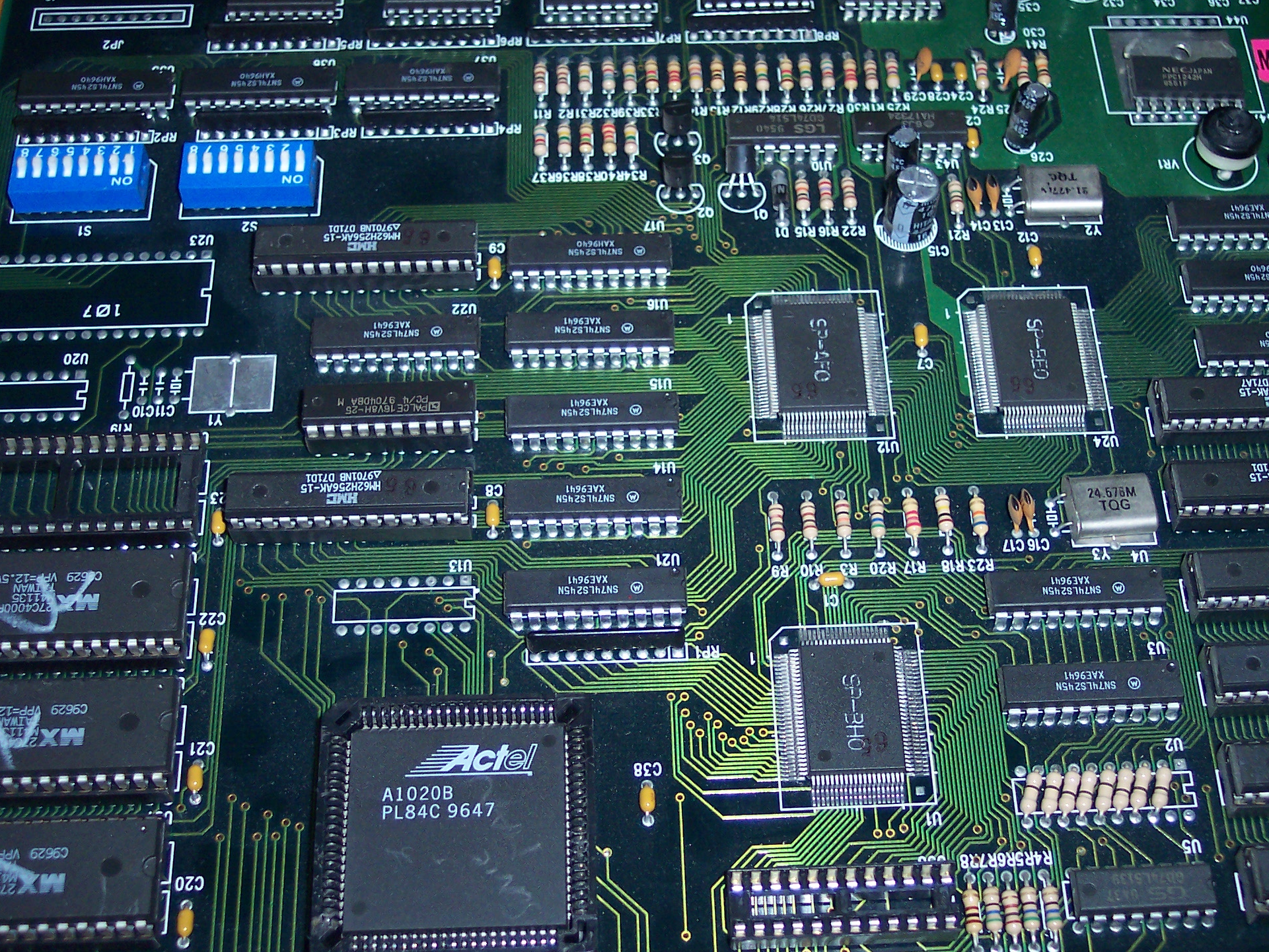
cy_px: 497
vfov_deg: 28.6
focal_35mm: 51
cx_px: 701
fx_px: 1870
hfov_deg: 37.5
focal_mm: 8
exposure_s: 1/30
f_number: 2.8
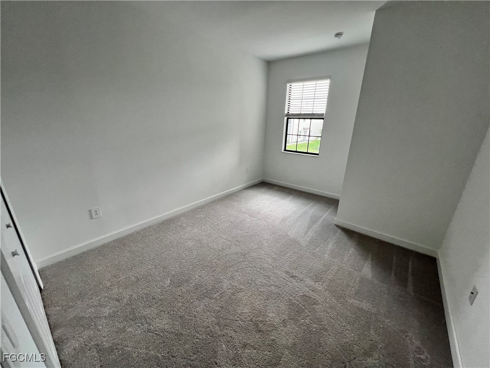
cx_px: 245
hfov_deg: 106.2
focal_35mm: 13
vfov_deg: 89.9
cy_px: 184
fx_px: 184
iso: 160
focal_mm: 1.57
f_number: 1.8
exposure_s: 1/120
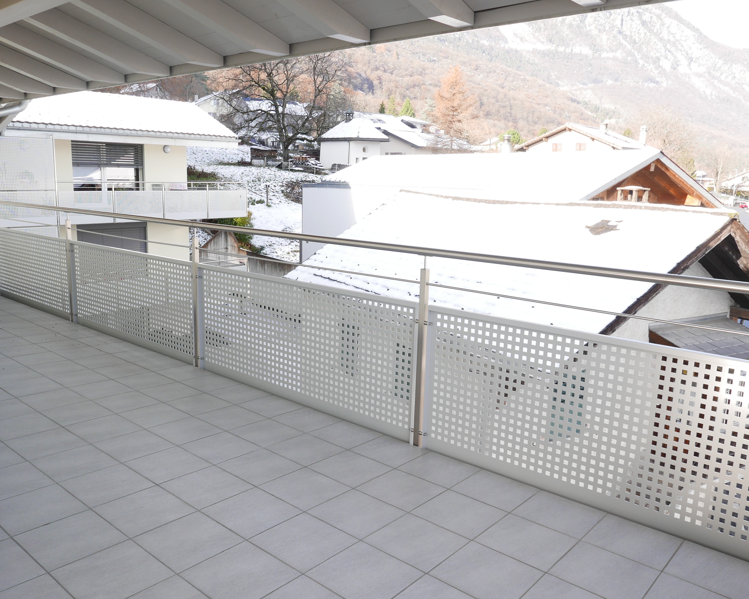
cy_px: 299
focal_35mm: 28
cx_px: 354
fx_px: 621
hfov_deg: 62.2
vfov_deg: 51.5
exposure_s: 1/125
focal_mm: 10.9
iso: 200
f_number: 5.6
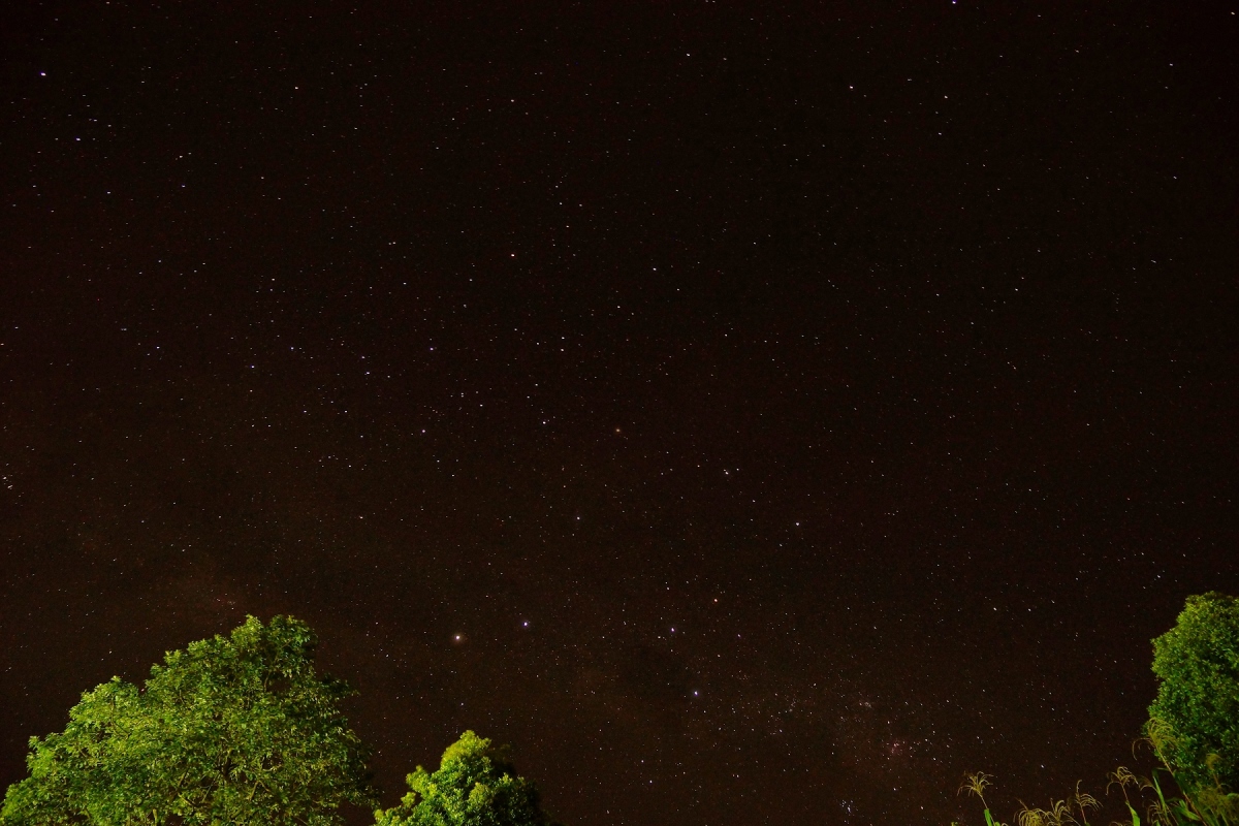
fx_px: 826
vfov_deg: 53.1
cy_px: 413
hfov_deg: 73.7
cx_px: 620
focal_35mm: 24
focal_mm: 16
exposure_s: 30
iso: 400
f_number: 3.5
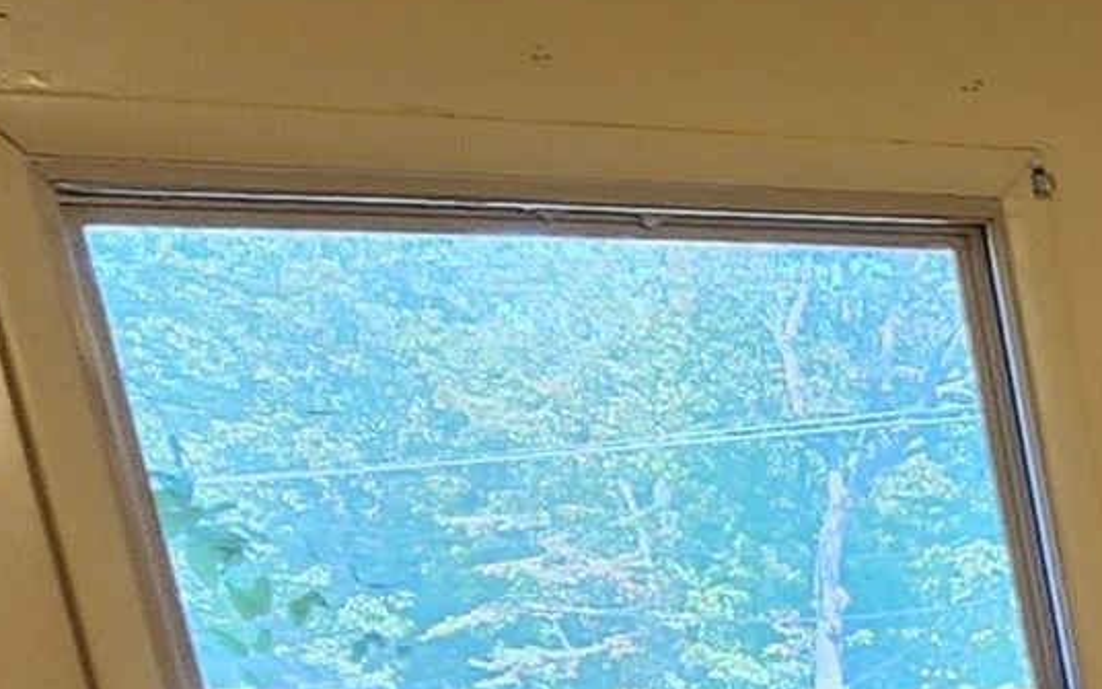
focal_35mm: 79
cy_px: 1189
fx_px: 2373
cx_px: 2148
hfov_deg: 18.4
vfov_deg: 14.7
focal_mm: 2.2
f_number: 2.2
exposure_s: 1/60
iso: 100
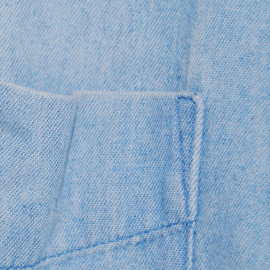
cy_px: 152
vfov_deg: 9.4
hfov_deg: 9.3
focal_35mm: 186
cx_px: -44
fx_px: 1641
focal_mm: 52
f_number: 5.6
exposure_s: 1/60
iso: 1600
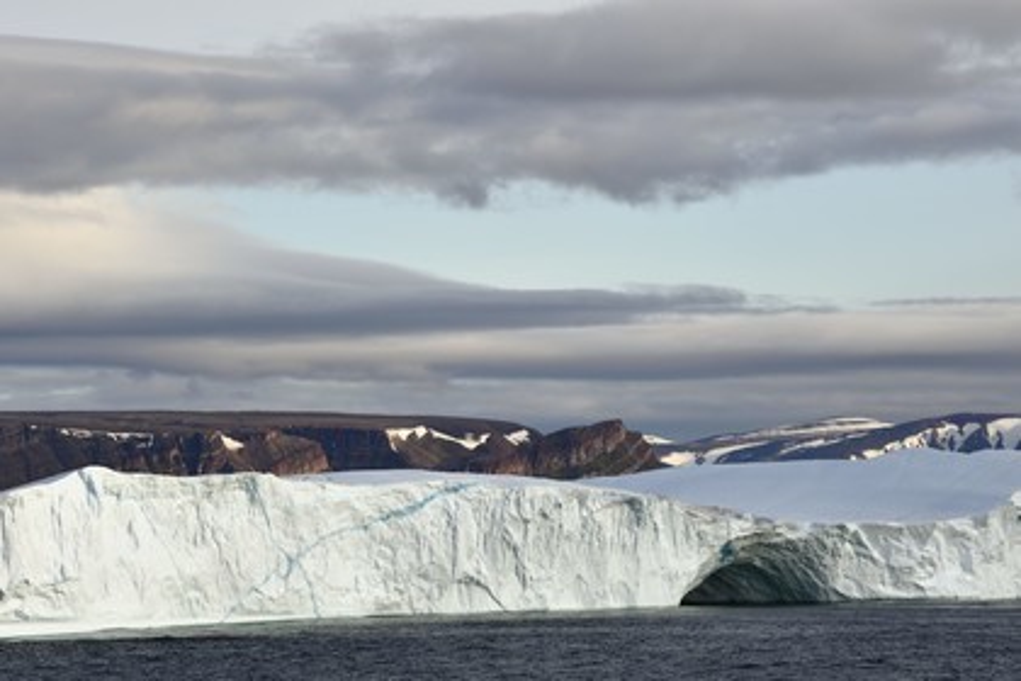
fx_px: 5672
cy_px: 340
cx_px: 510
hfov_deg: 10.3
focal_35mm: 200
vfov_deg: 6.9
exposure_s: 1/320
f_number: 10
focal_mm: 200
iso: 200
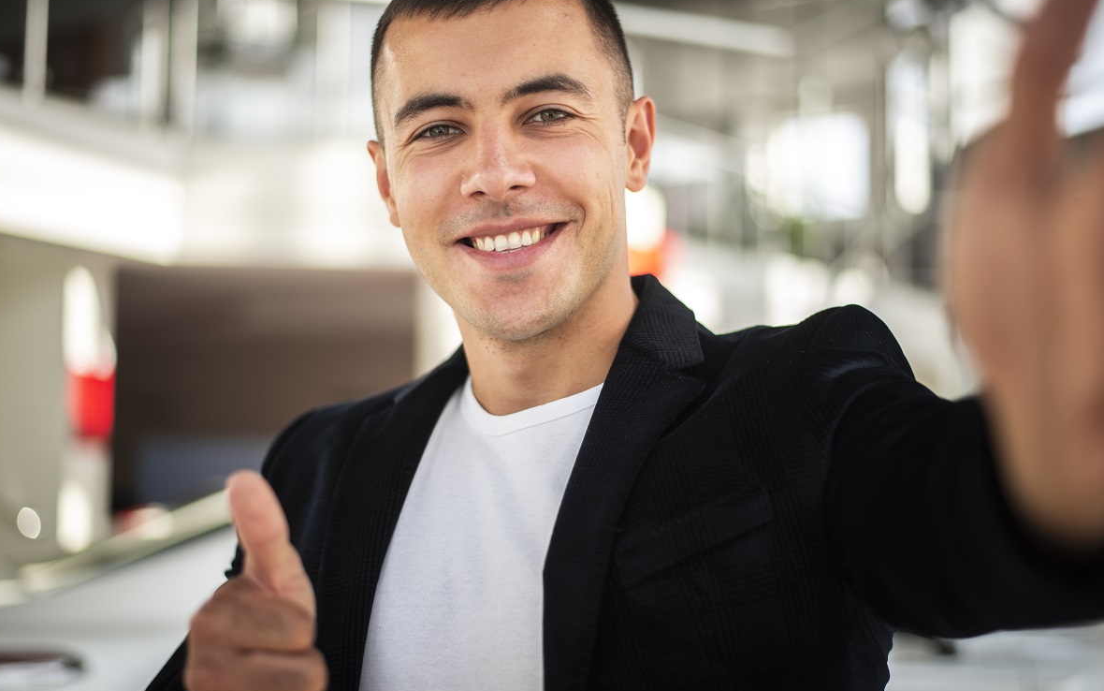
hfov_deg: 38.9
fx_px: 1565
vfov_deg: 24.9
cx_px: 552
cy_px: 347
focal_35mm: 52
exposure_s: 1/640
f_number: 1.8
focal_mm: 50
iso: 100
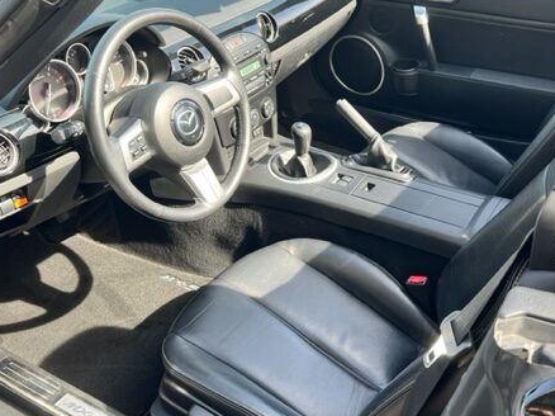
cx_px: 328
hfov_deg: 48.8
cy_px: 235
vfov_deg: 37.6
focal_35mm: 38
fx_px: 609
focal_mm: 5.7
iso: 50
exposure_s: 1/279
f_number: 1.5
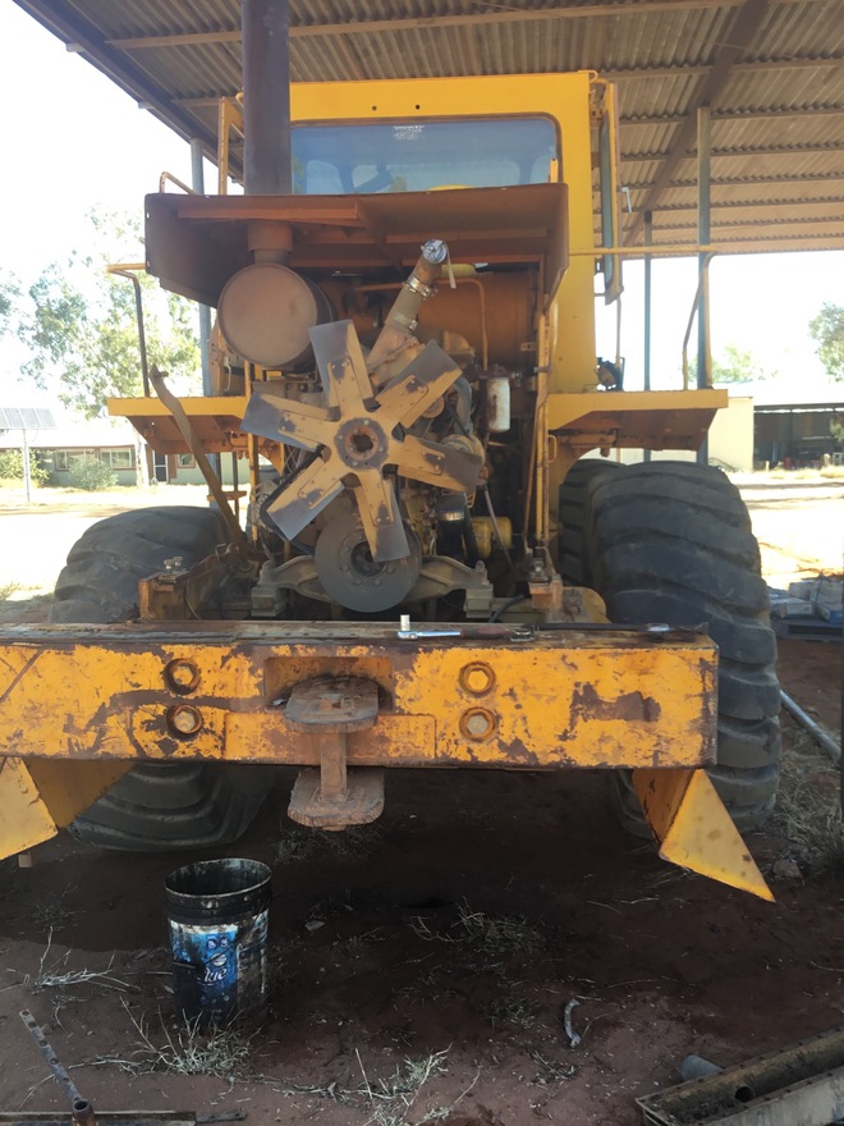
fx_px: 1008
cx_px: 422
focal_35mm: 31
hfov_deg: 45.4
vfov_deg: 58.4
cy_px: 563
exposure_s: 1/100
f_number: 2.4
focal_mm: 3.3
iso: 25
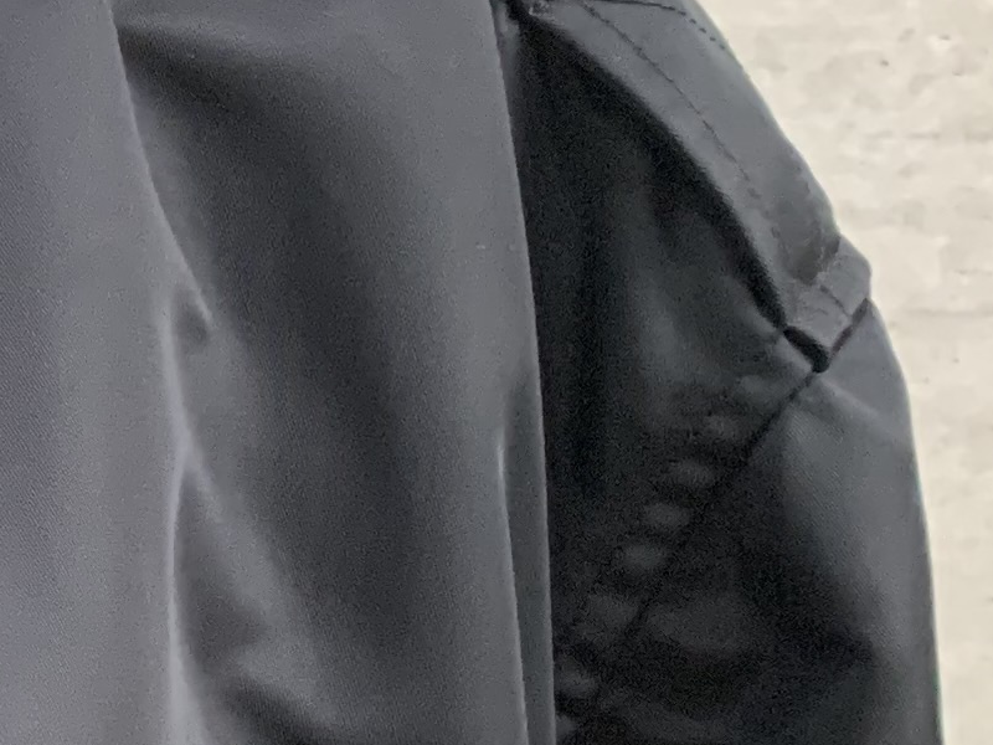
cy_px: 734
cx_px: -1054
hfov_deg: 12.9
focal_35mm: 131
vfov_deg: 11.2
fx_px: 3758
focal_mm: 4.25
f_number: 1.8
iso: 250
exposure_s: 1/60
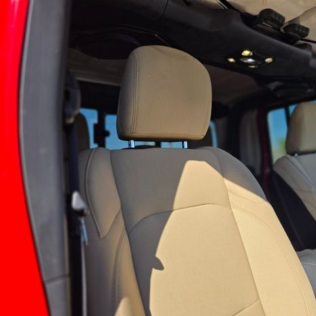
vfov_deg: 57.3
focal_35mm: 28
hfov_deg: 55.8
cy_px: 157
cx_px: 217
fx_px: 289
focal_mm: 6.3
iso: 80
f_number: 1.7
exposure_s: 1/2145
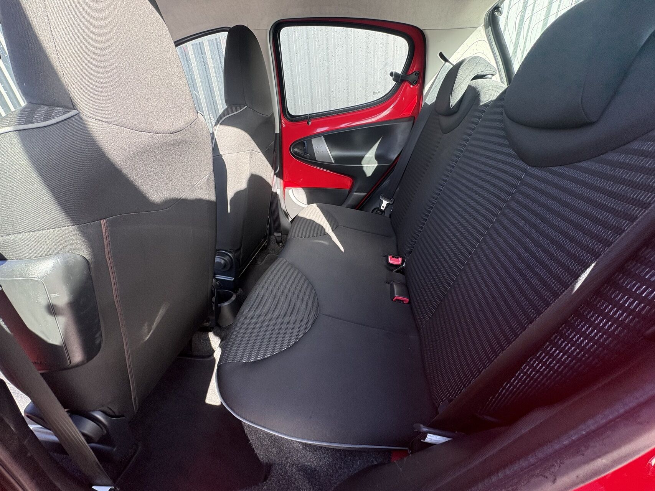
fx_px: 265
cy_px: 246
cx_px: 328
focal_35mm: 14
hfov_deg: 102.1
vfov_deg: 85.7
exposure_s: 1/99
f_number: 2.2
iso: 125
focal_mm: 2.22
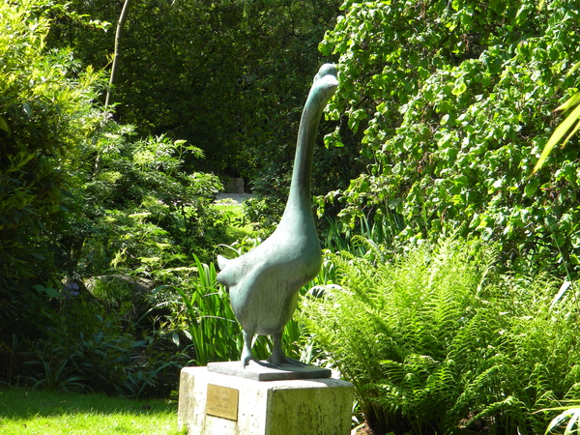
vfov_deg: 14.1
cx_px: 290
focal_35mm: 105
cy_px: 218
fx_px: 1759
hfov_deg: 18.7
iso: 80
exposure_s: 1/128
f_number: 4.7
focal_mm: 19
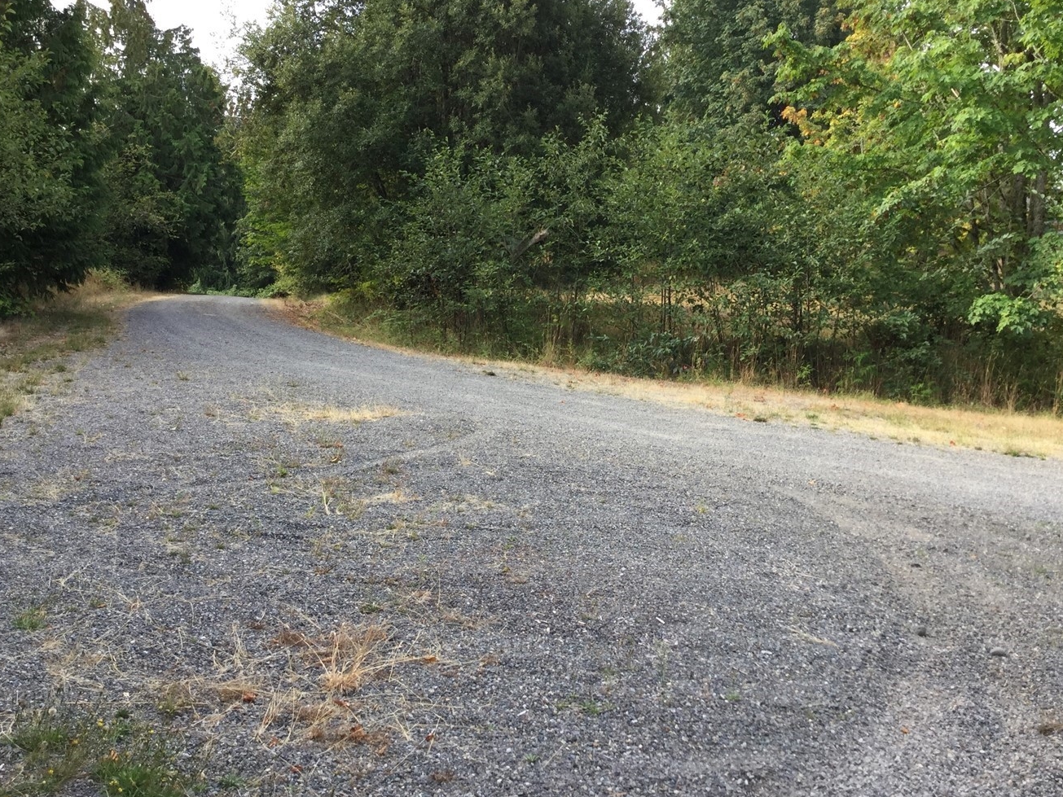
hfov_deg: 49.0
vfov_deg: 37.7
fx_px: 1167
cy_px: 379
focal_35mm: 38
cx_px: 539
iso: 25
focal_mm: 3.3
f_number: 2.4
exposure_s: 1/155
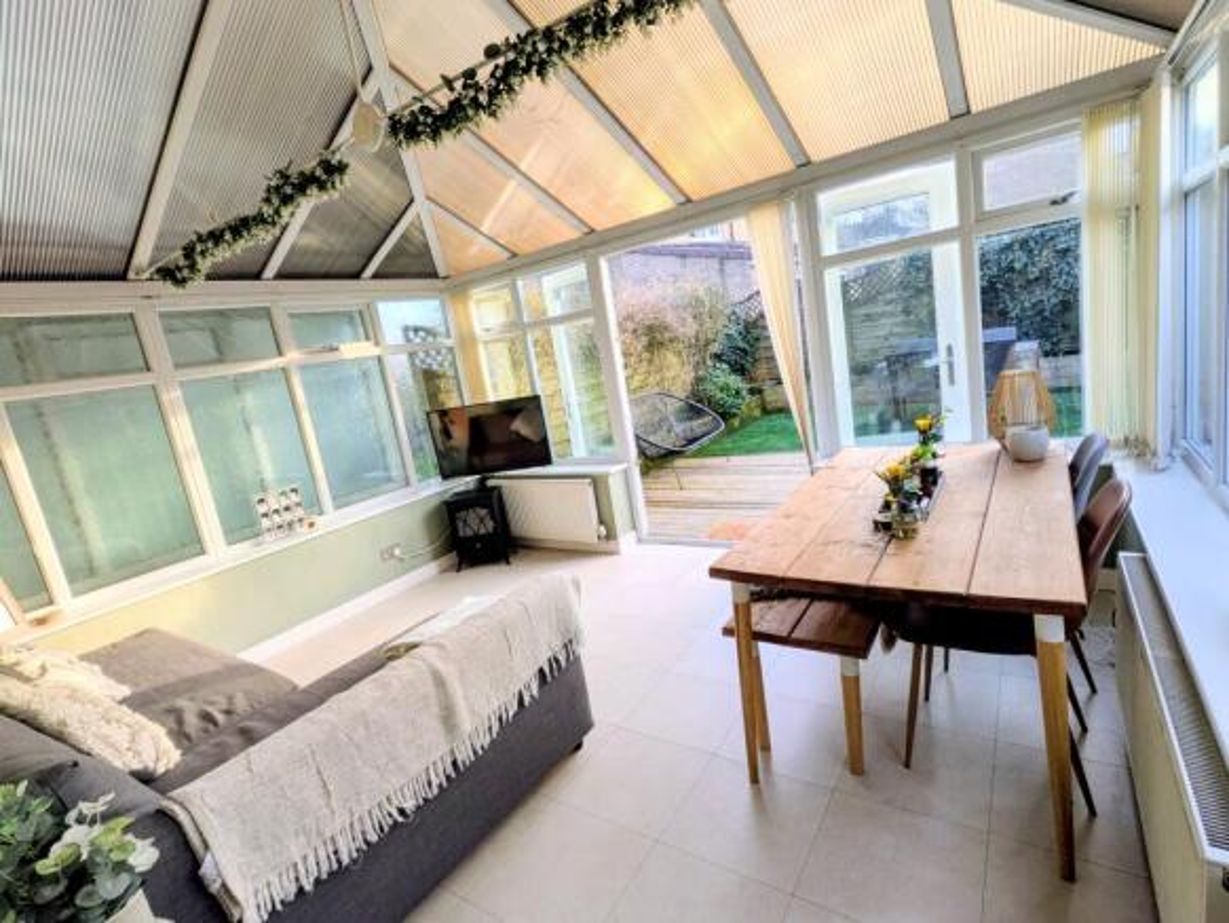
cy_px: 462
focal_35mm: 14
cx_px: 614
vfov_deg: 85.7
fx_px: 497
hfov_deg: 102.0
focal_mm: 1.83
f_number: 2.2
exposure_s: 1/131
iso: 47
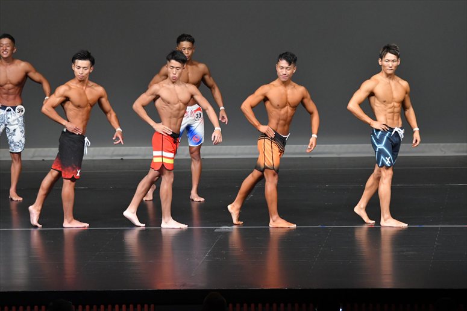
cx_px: 234
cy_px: 156
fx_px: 2917
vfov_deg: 6.1
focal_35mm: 225
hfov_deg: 9.2
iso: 4000
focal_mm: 150
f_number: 5.6
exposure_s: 1/400
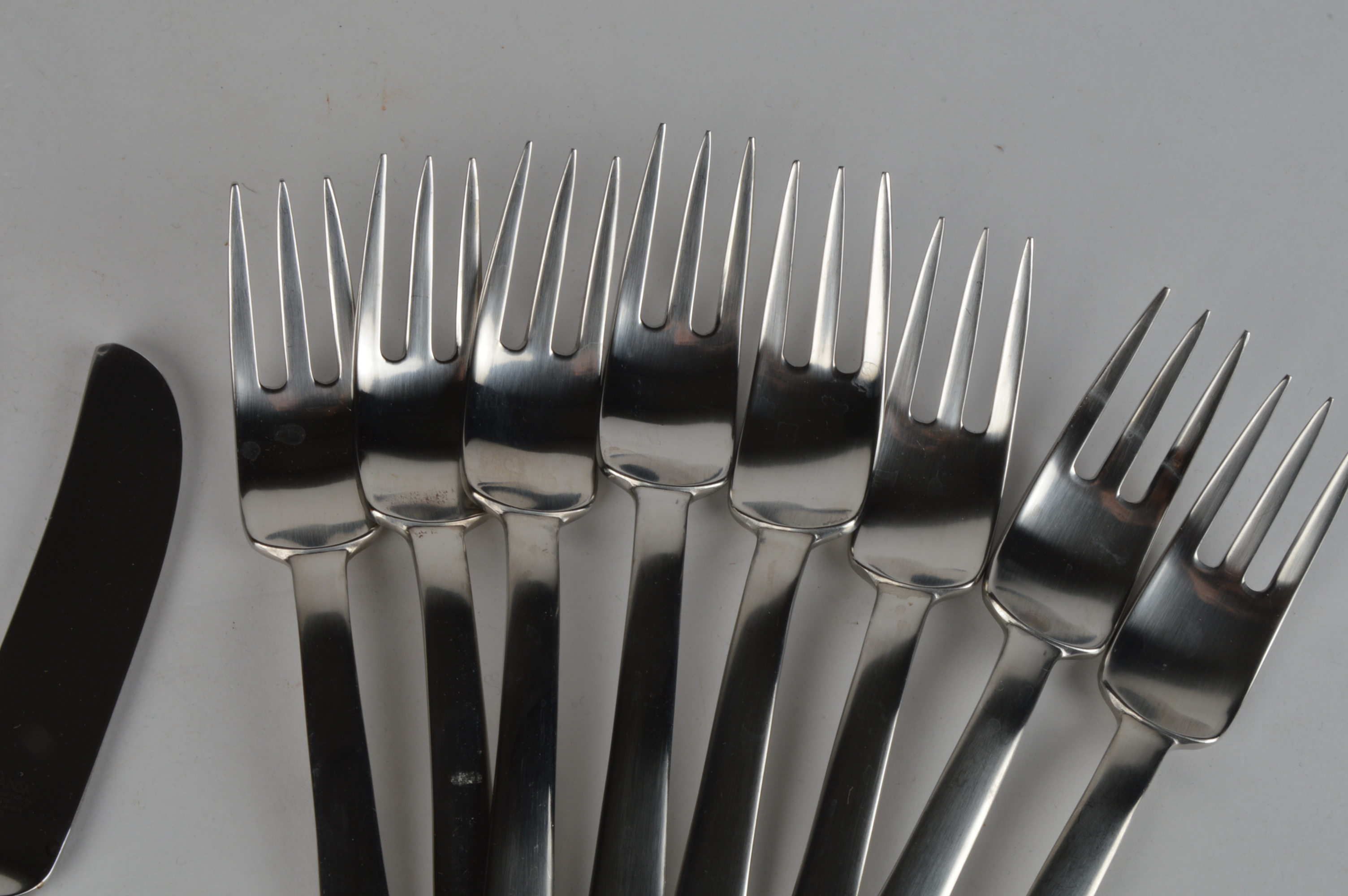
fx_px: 2357
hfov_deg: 31.9
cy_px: 448
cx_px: 674
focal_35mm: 63
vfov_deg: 21.5
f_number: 22
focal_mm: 42
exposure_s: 1/125
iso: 100
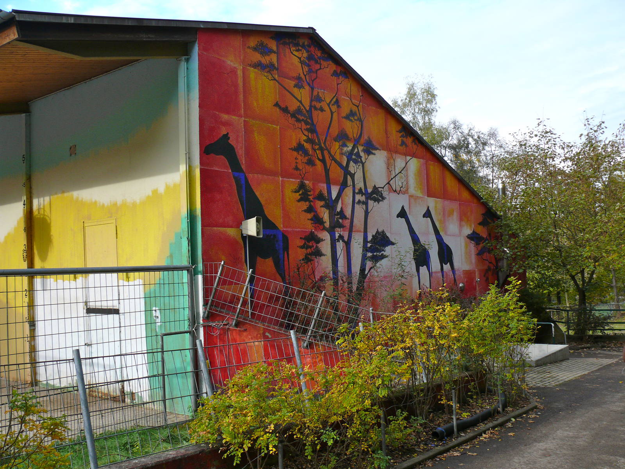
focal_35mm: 35
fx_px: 632
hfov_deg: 52.6
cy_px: 234
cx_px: 312
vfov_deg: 40.7
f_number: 4
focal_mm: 7.4
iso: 100
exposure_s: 1/200
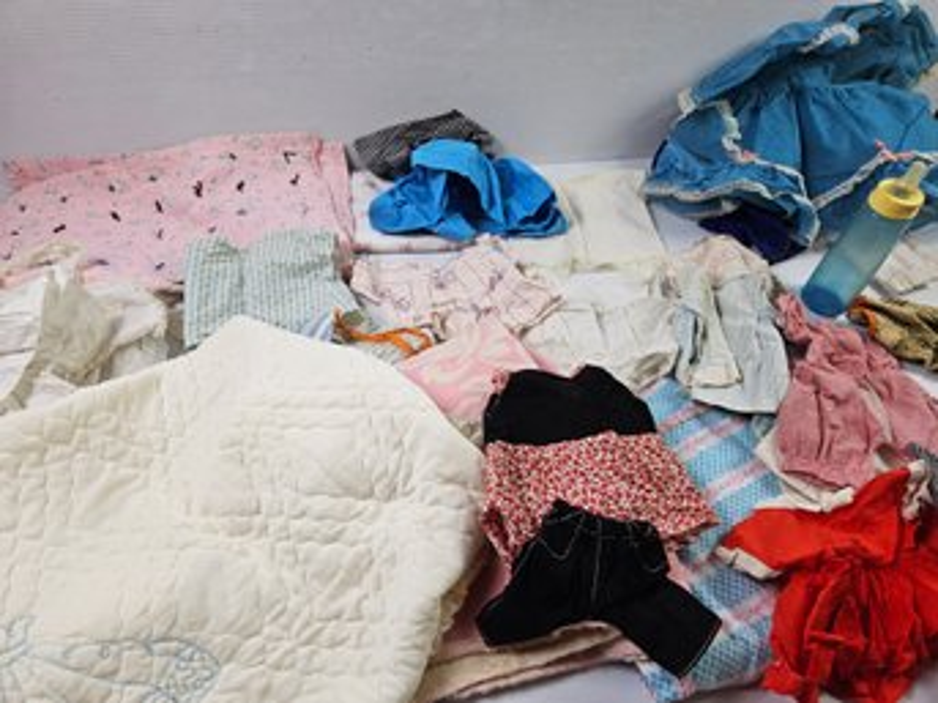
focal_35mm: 23
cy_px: 352
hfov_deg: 73.9
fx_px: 623
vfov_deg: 58.8
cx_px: 469
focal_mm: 5.4
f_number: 1.8
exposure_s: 1/120
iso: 64
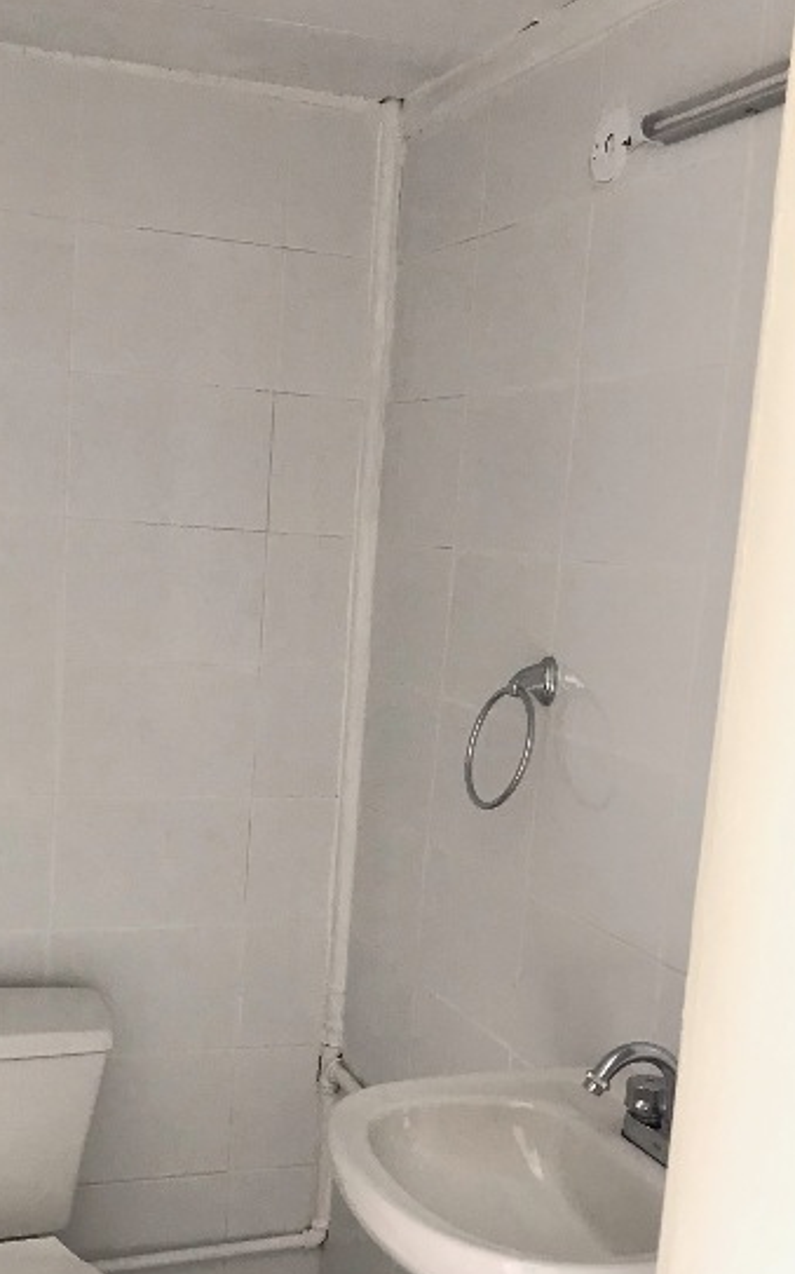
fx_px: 1527
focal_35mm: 44
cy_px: 785
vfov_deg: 45.0
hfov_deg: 29.2
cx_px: 342
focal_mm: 3.99
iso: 50
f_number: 1.8
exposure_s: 1/15
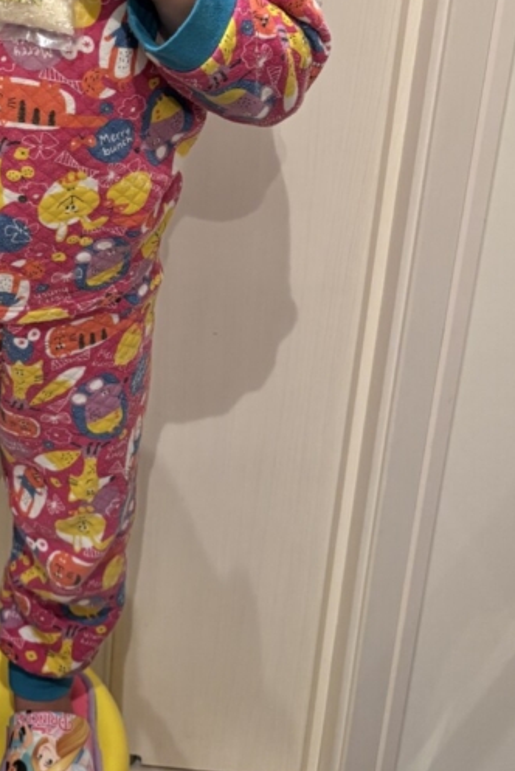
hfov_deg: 22.2
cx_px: -42
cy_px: 85
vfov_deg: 32.8
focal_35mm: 58
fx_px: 1243
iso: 250
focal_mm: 5.96
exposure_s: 1/60
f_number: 1.6
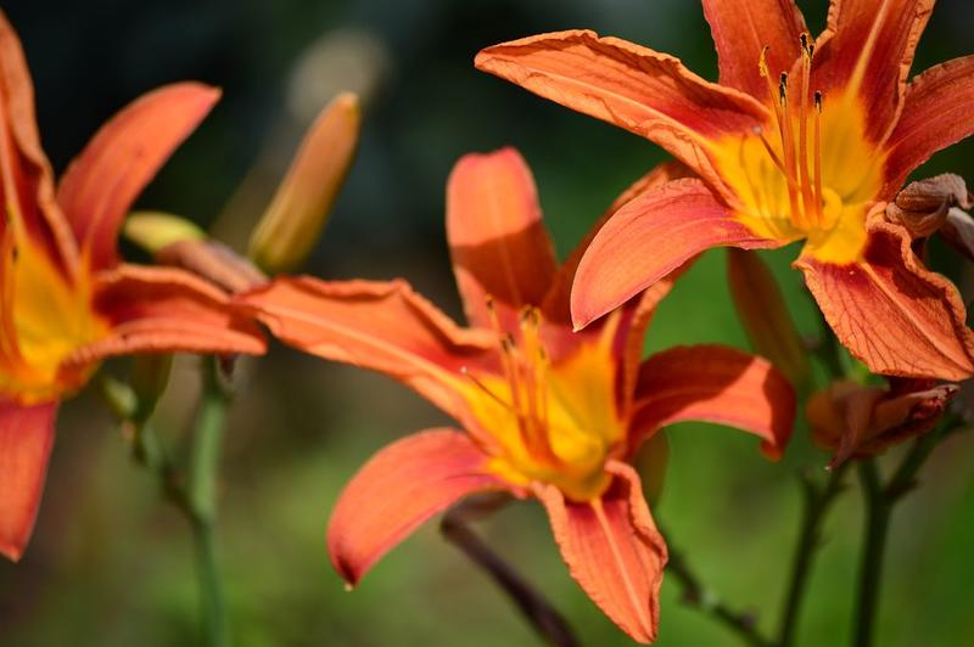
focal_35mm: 188
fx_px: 5069
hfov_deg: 11.0
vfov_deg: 7.3
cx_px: 487
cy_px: 324
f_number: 4.8
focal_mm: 125
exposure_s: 1/640
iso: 100
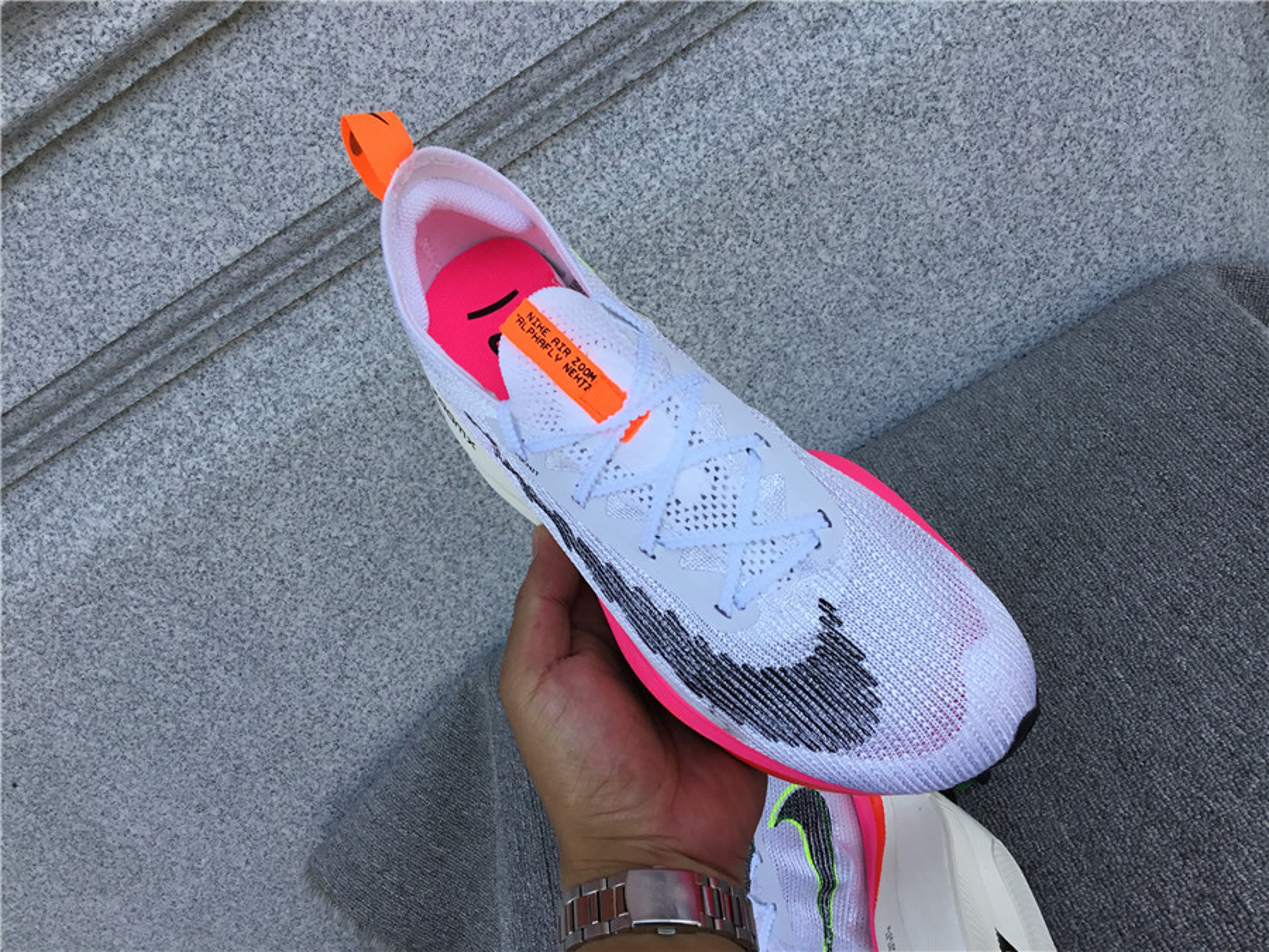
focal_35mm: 31
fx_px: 1136
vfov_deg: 45.4
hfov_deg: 58.4
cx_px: 634
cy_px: 476
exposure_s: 1/448
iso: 25
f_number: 2.4
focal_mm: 3.3
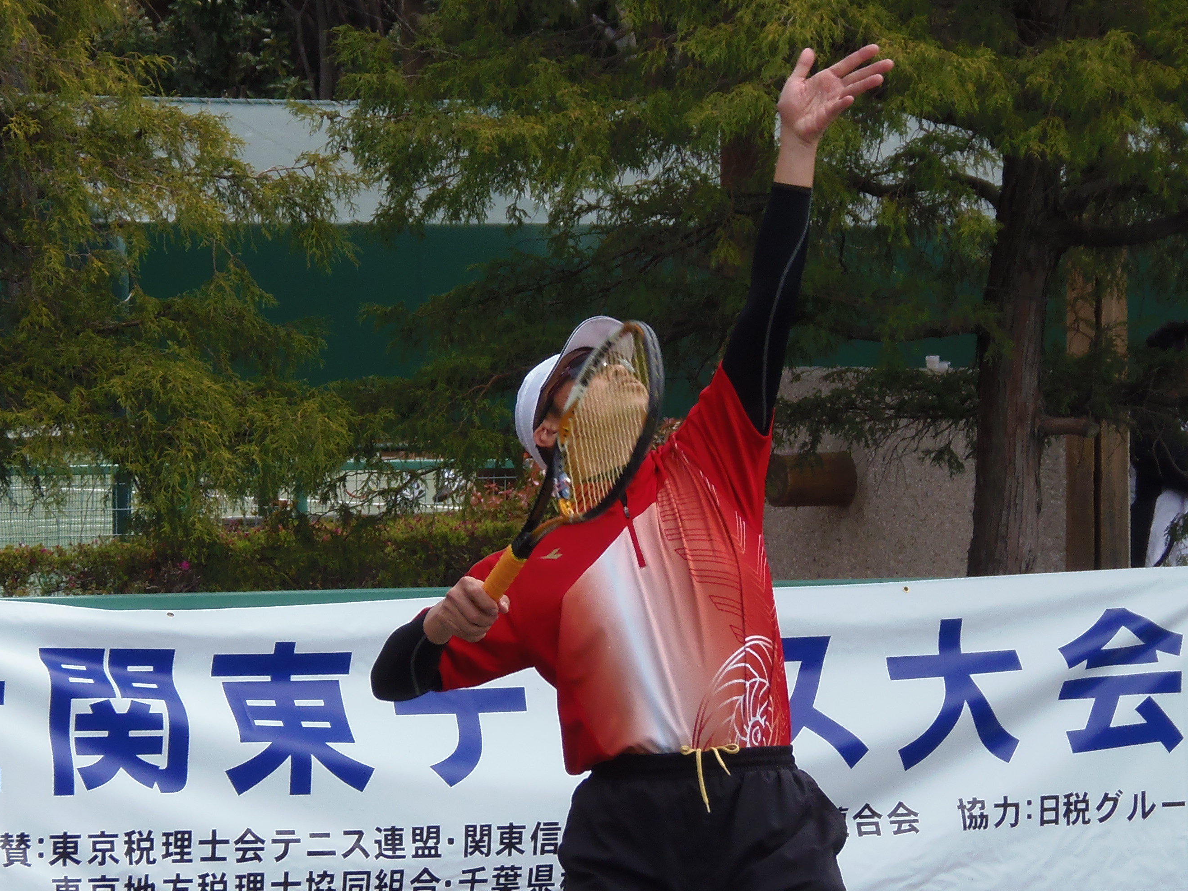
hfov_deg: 7.6
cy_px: 367
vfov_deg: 5.7
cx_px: 335
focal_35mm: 259
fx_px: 8889
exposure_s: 1/400
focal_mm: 29.4
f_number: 4.8
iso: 64
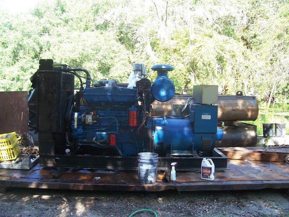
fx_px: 284
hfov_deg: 54.0
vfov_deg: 41.8
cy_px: 108
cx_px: 144
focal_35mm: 34
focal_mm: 5.6
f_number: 2.7
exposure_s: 1/90
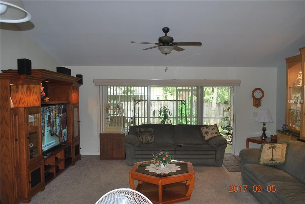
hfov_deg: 67.4
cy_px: 102
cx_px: 152
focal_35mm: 27
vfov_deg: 48.0
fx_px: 229
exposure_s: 1/60
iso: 200
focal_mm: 18
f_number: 3.5
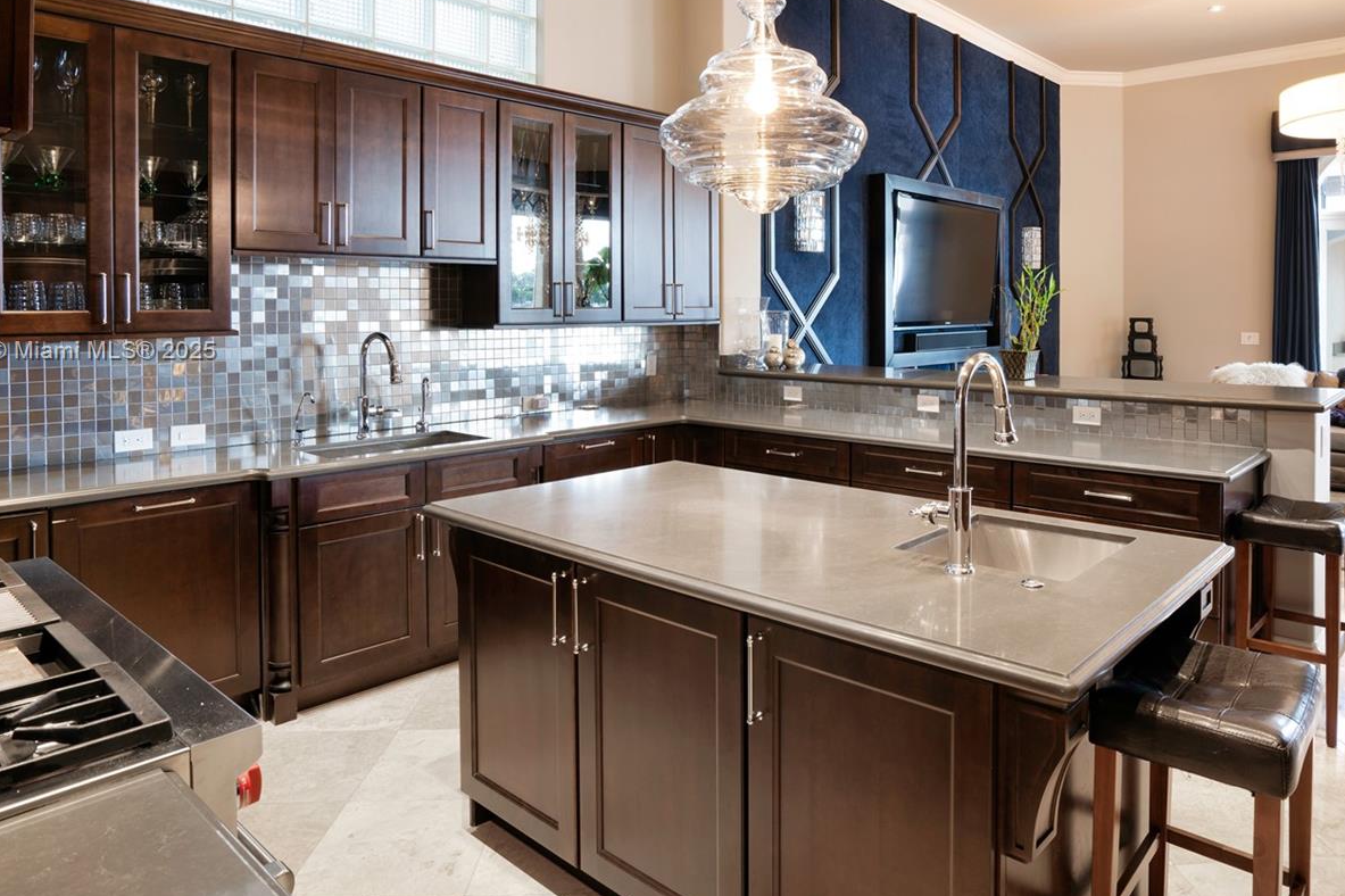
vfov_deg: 54.6
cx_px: 762
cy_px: 352
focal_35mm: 23
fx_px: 859
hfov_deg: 75.7
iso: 100
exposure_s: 1/5
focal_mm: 17
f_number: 9
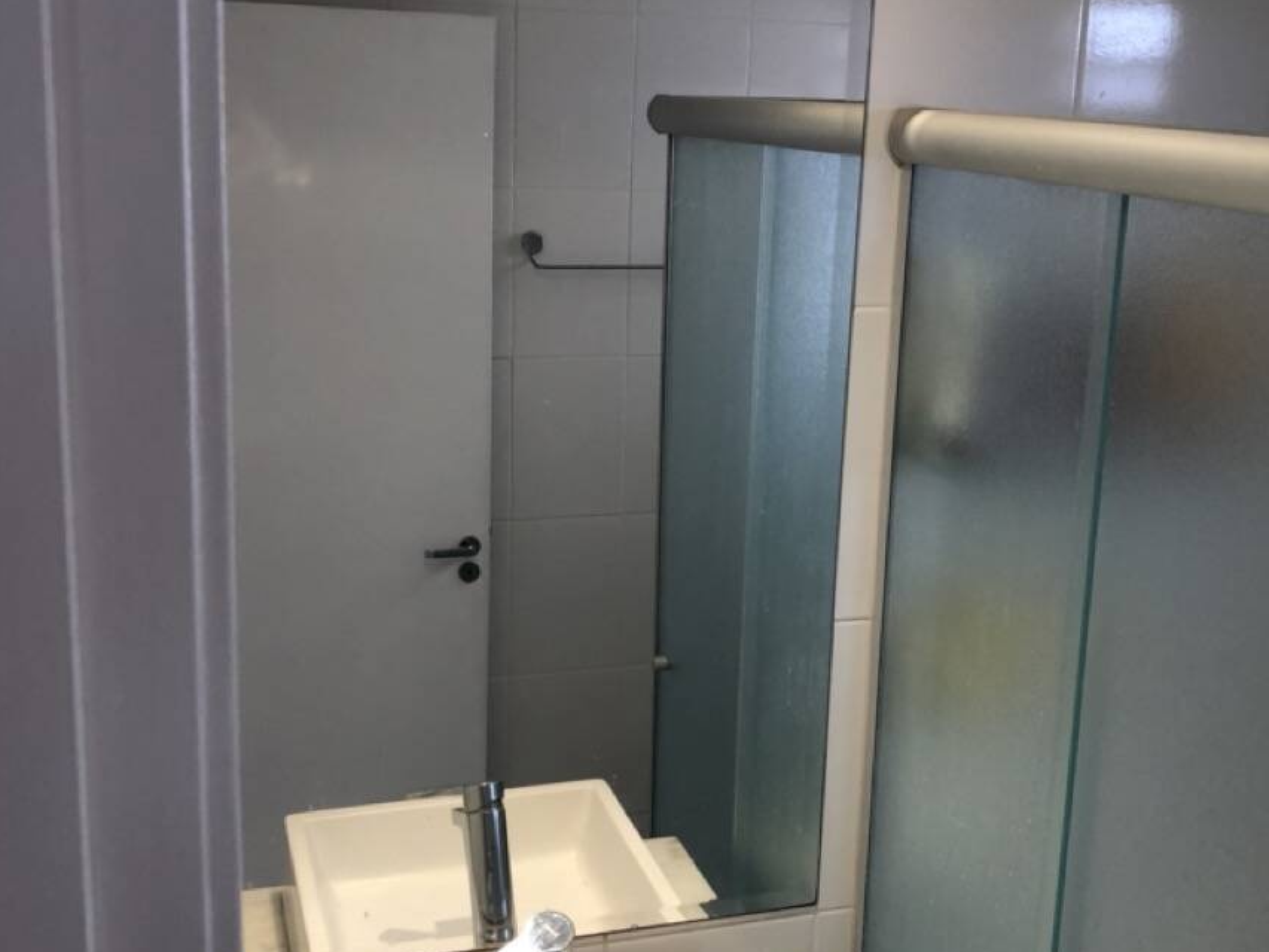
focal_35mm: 42
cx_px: 674
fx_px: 1540
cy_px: 424
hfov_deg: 44.8
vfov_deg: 34.3
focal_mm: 3.99
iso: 32
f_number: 1.8
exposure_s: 1/30
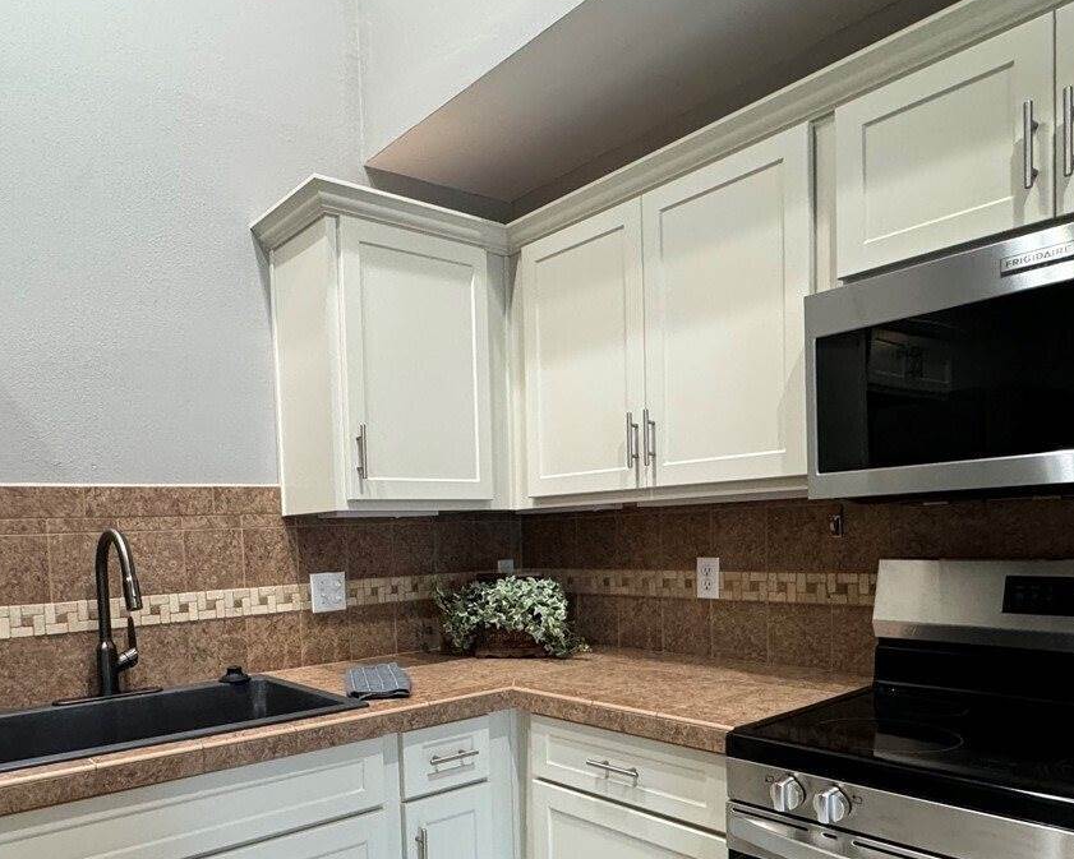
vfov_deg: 53.7
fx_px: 827
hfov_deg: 65.3
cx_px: 419
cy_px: 585
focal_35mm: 26
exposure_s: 1/60
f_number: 2.2
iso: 400
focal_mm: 2.22
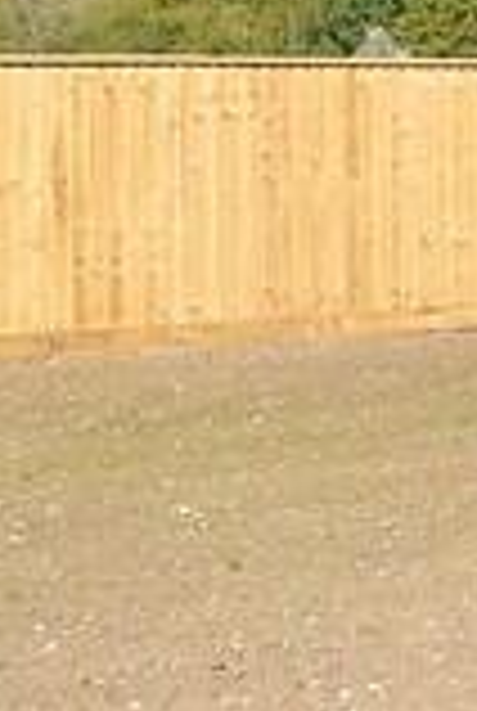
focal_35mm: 97
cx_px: 644
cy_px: 97
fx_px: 1919
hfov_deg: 13.6
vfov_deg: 20.6
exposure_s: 1/640
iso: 800
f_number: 13
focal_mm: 10
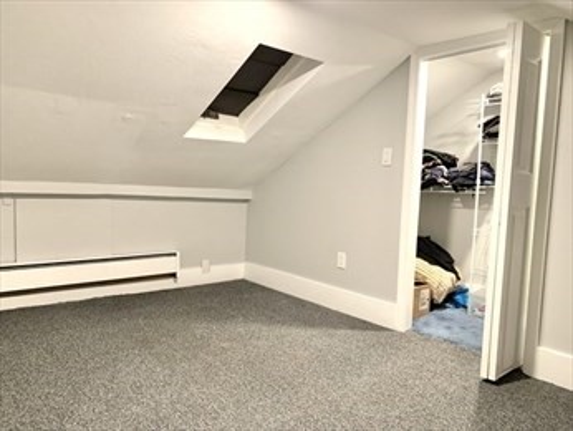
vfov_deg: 53.1
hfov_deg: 67.3
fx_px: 431
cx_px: 286
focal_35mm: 26
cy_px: 216
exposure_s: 1/60
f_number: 1.8
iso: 400
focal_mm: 4.25
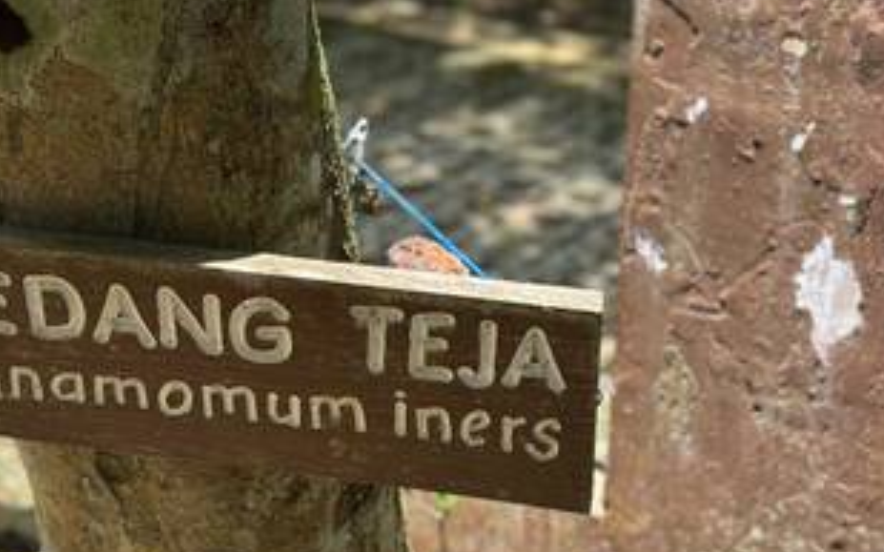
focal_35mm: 79
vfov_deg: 16.4
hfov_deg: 26.0
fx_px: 1903
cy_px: 100
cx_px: 298
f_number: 1.78
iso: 80
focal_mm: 6.86
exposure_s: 1/990
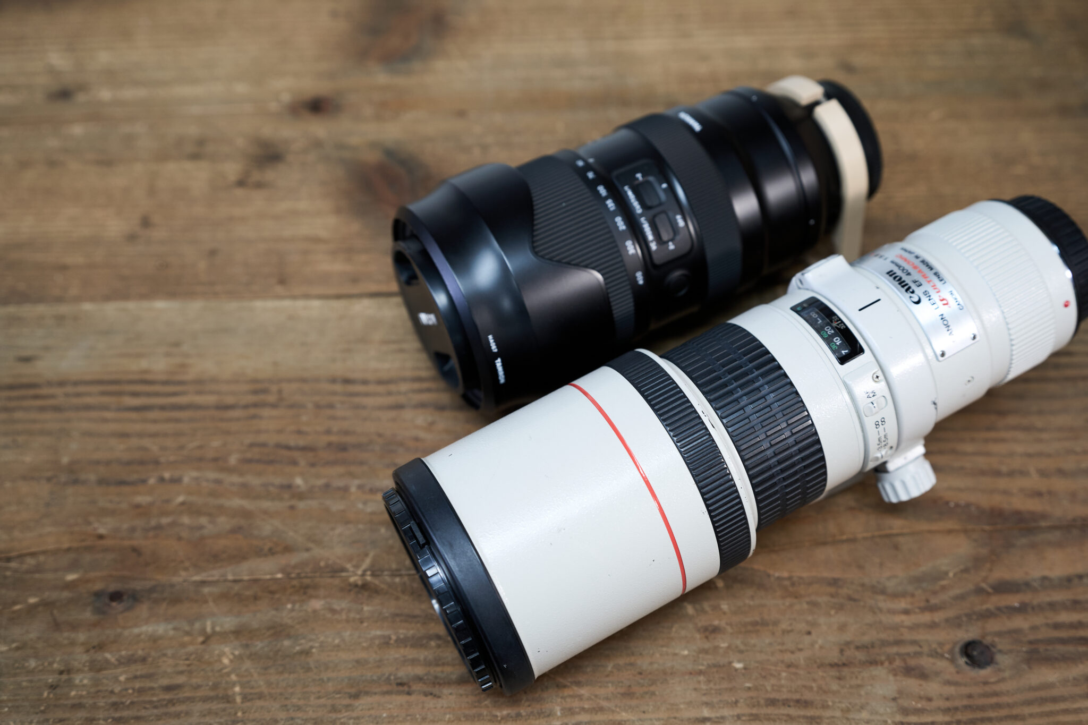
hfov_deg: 48.5
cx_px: 544
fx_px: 1209
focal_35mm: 40
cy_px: 362
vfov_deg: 33.4
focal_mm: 40
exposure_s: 1/40
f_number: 4
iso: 400
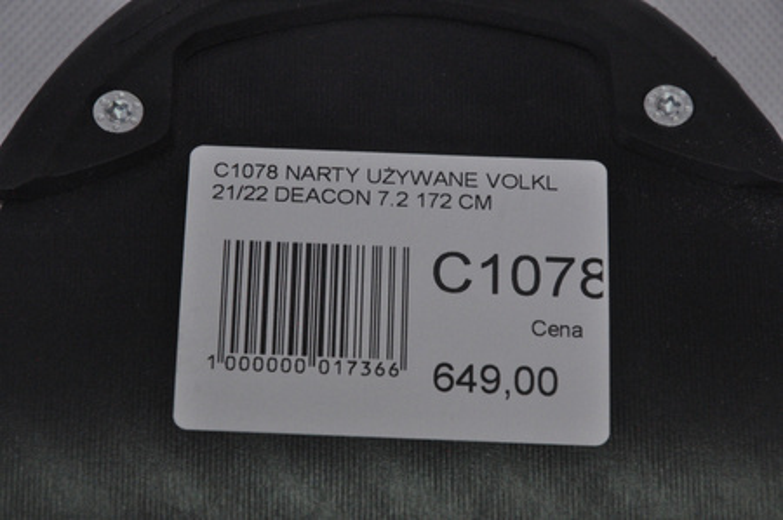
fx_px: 3422
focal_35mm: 158
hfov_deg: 13.1
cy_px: 260
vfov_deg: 8.7
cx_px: 392
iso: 3200
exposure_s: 1/125
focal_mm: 105
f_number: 9.5
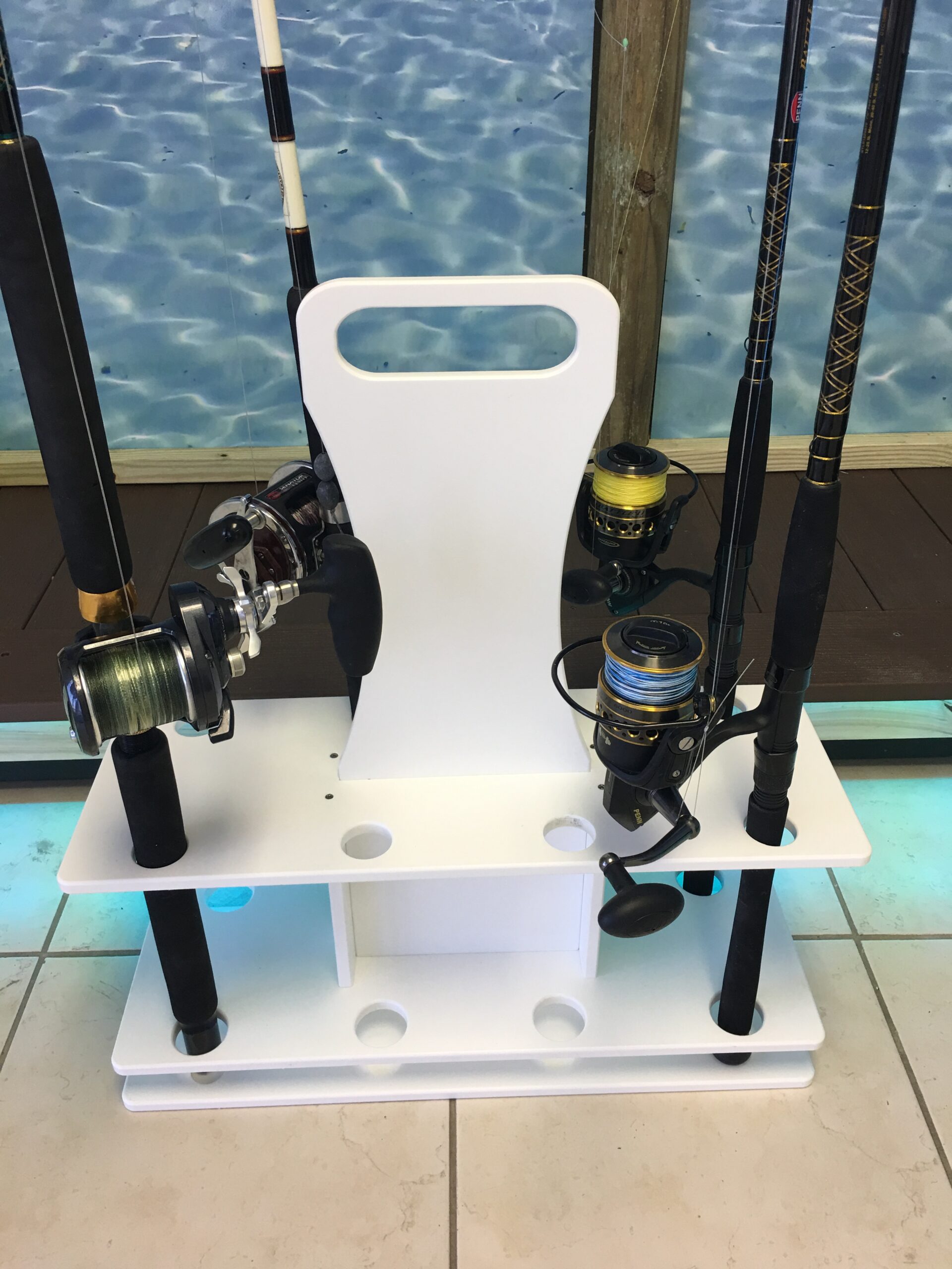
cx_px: 476
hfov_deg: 48.2
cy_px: 634
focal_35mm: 29
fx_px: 1063
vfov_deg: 61.7
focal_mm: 4.15
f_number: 2.2
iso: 25
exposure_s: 1/30
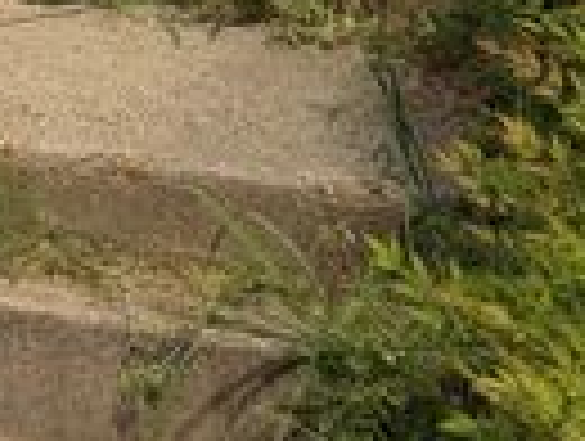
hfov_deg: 15.2
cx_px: -198
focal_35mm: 123
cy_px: -934
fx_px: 2083
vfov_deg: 9.3
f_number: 1.78
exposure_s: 1/6173
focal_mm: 6.76
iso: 80
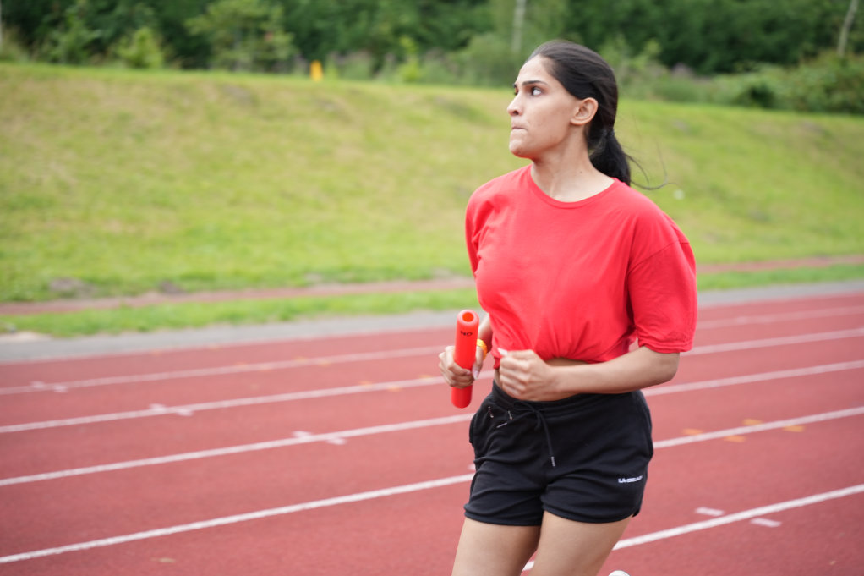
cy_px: 288
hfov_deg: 28.8
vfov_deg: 19.5
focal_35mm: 70
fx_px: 1680
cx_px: 432
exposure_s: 1/800
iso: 250
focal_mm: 70
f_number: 2.8
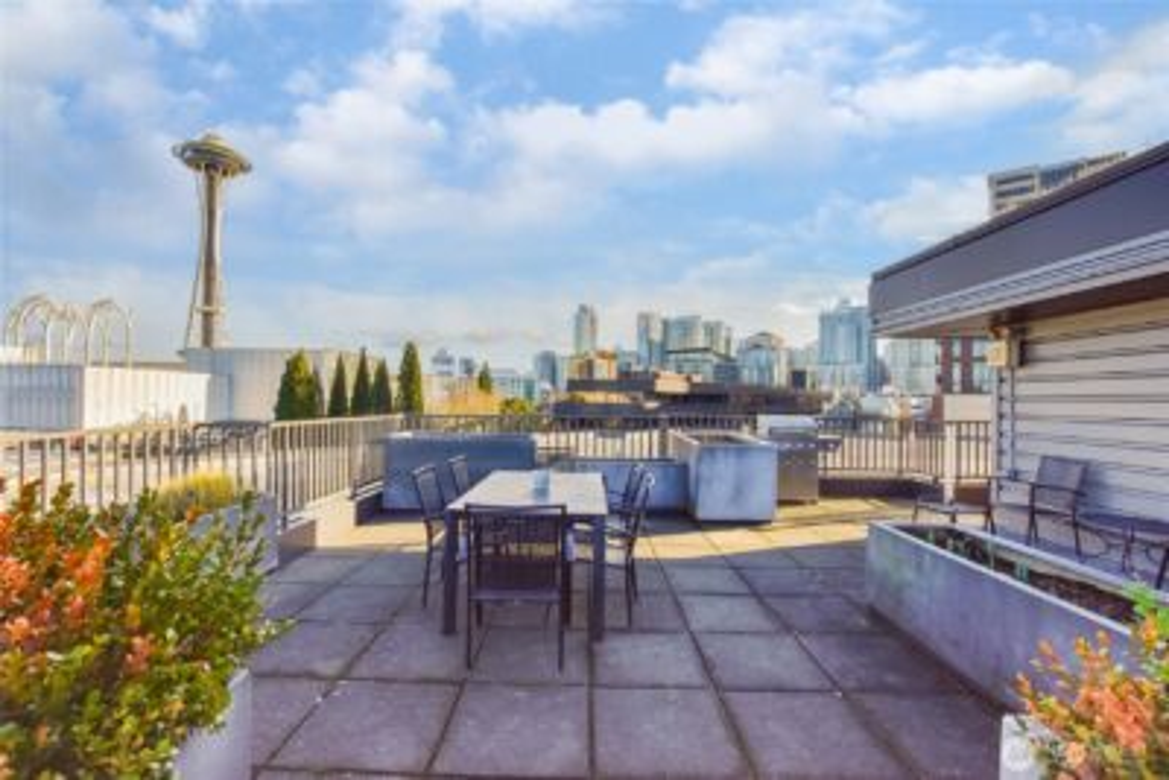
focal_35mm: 15
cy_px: 390
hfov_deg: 100.4
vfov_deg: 77.4
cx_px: 584
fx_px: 487
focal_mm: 10
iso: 250
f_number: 8
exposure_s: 1/500
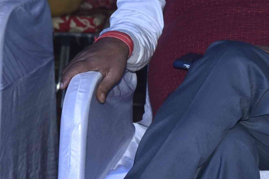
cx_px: 474
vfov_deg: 5.9
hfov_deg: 8.6
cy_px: -48
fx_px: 1726
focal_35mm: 231
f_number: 5
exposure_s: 1/160
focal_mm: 62
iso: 400
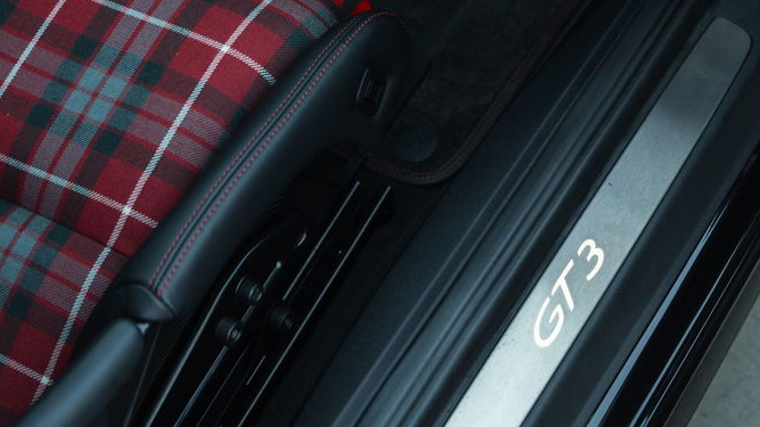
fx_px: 1668
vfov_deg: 14.6
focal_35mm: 83
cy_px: 294
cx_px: 569
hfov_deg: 25.4
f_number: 2.8
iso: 400
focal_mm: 51.5
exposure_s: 1/100
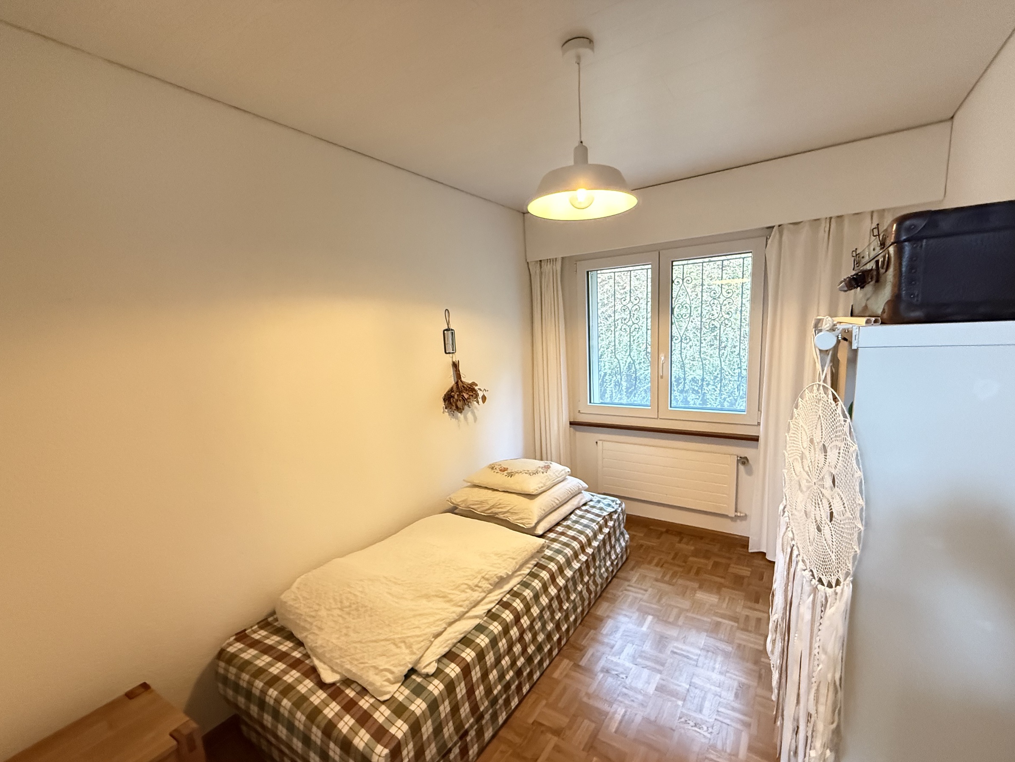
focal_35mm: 15
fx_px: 440
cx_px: 539
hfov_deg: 98.0
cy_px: 407
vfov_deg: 81.6
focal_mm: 2.22
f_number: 2.2
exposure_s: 1/50
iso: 800
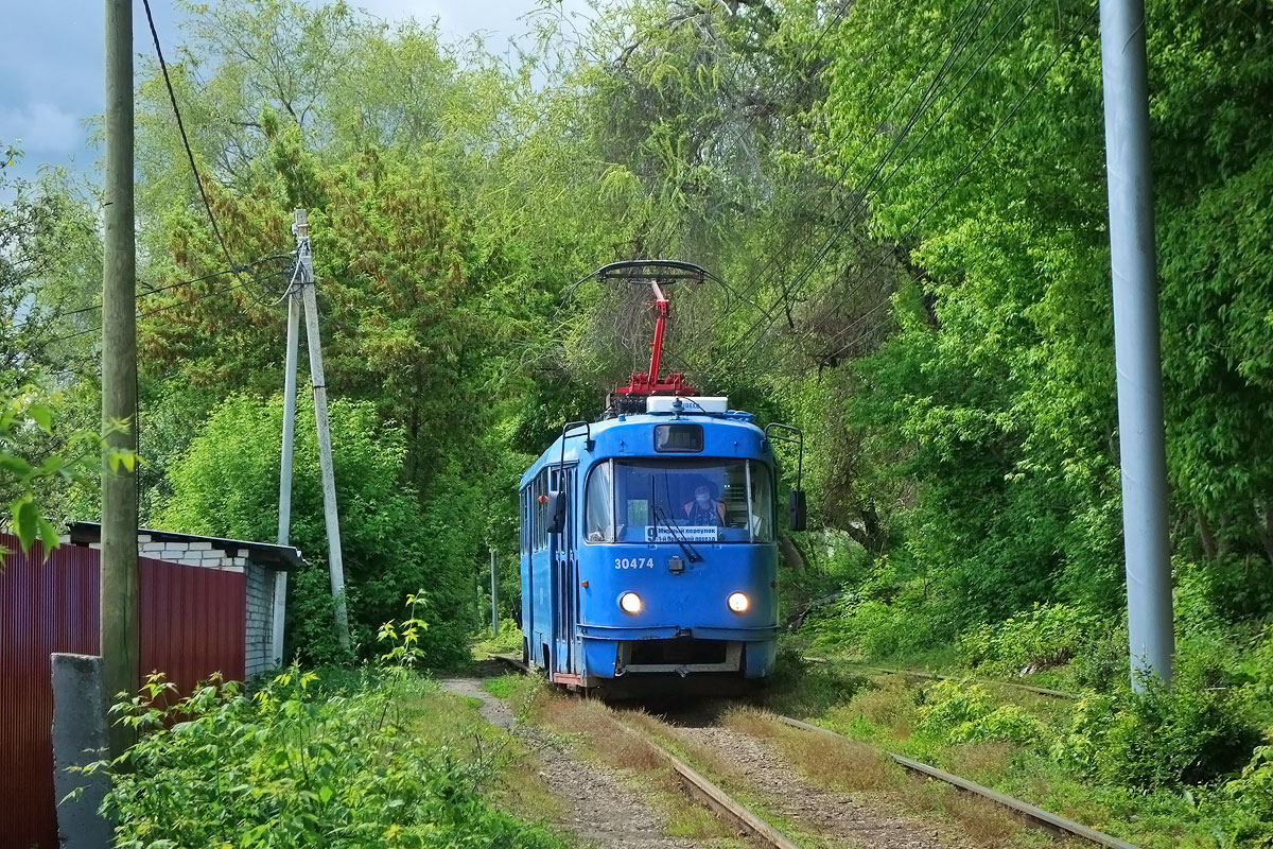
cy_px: 424
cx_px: 636
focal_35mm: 83
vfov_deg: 16.5
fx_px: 2935
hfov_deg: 24.5
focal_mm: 30.81
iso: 400
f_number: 4.5
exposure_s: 1/500
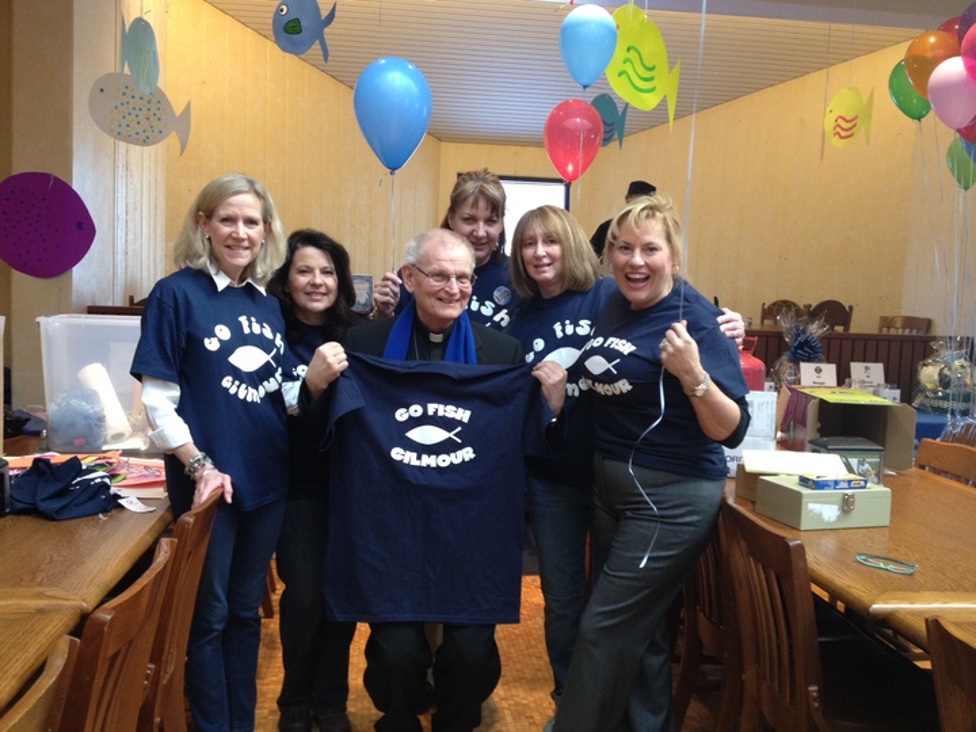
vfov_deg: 40.7
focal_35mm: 35
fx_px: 987
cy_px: 366
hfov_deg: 52.6
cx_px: 488
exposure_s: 1/20
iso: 160
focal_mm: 4.28
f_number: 2.4
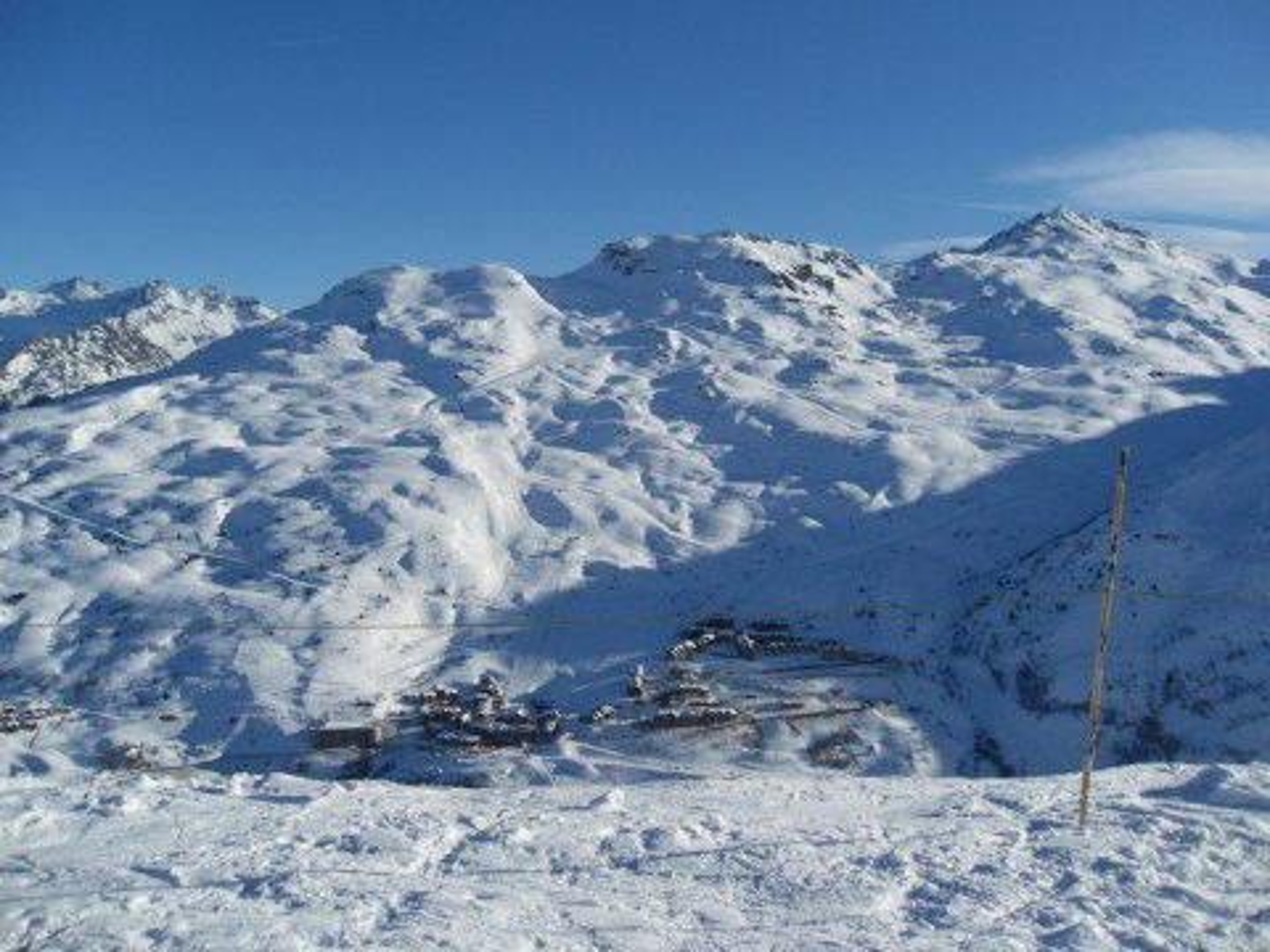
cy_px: 476
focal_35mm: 35
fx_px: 1284
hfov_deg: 52.6
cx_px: 635
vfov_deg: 40.7
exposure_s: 1/350
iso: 80
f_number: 8.2
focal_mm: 6.3
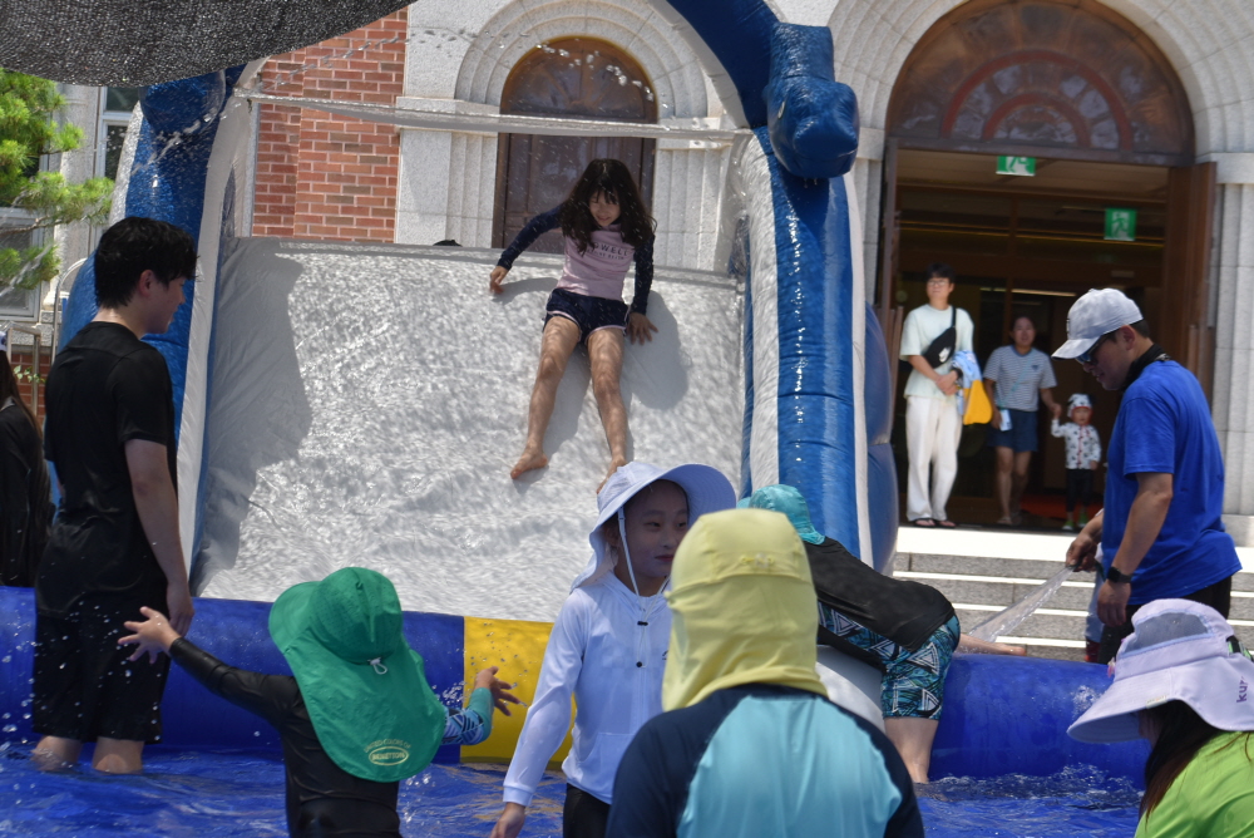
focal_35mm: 117
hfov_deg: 17.5
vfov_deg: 11.7
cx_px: 627
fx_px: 4078
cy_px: 419
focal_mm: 78
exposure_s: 1/250
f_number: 8
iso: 200
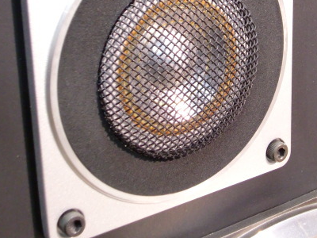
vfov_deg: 16.7
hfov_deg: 22.1
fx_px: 806
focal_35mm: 88
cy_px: 60
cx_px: 231
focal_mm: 9.8
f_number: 3.6
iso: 400
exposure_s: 1/13
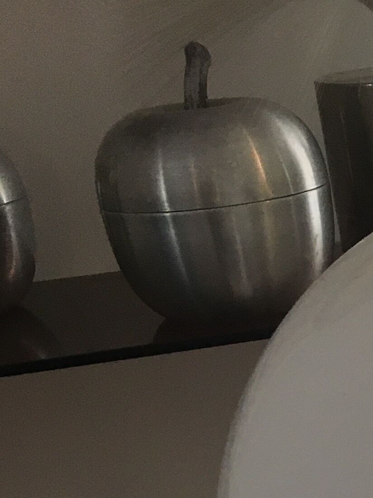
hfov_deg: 12.8
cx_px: 654
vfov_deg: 15.8
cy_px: 904
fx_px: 1523
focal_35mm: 106
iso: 50
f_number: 2.2
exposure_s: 1/33
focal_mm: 4.15
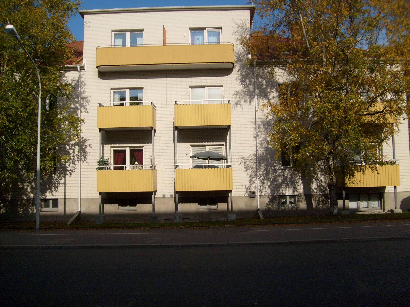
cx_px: 205
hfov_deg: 52.6
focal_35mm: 35
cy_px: 154
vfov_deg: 40.7
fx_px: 415
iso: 80
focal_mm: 5.8
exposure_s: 1/500
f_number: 7.1
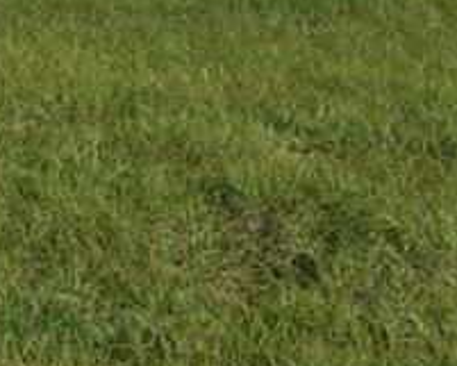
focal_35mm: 129
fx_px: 1746
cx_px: -432
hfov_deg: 13.1
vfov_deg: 11.2
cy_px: -266
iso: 100
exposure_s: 1/200
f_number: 11
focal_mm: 18
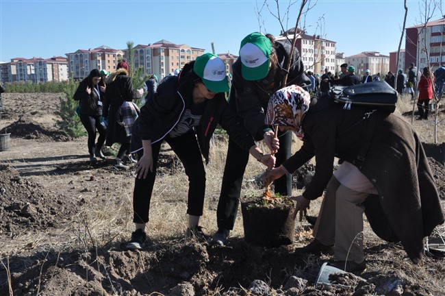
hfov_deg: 46.4
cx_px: 222
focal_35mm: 42
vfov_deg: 31.8
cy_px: 148
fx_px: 519
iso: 200
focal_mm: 28
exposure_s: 1/125
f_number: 11
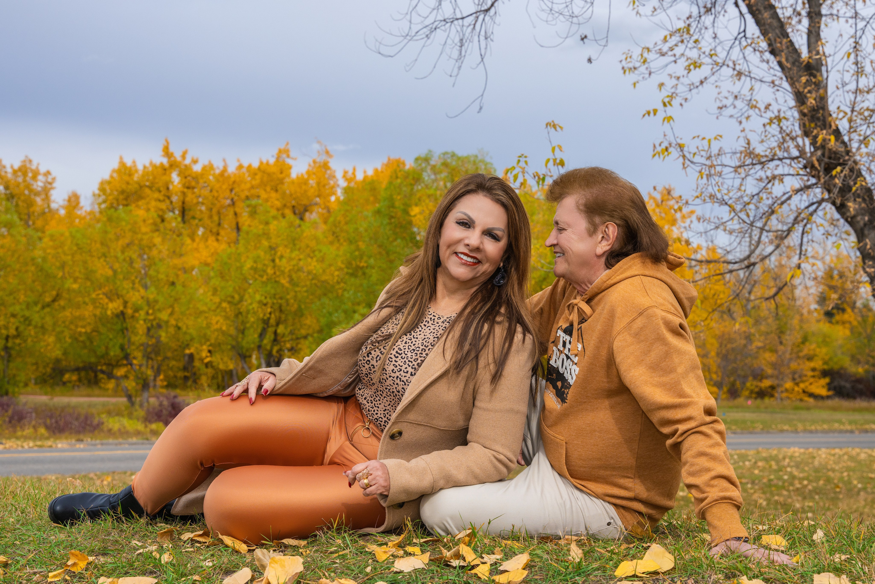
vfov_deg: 30.1
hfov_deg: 44.0
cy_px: 292
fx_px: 1084
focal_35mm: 45
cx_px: 438
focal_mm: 44.6
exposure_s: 1/1250
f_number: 5.6
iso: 320
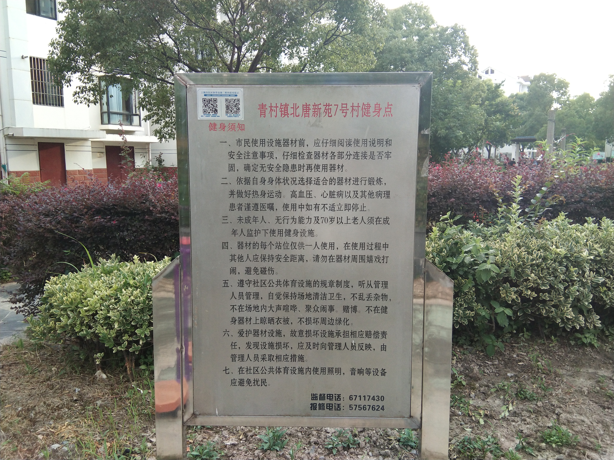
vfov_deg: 45.4
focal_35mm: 31
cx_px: 307
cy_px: 230
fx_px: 550
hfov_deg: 58.4
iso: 80
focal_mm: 3.69
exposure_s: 1/100
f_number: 2.2
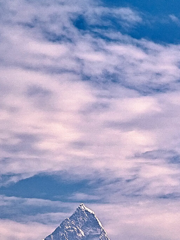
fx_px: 2467
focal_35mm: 356
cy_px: 238
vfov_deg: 5.6
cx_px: 160
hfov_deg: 4.2
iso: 100
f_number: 4
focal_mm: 105
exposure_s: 1/2000
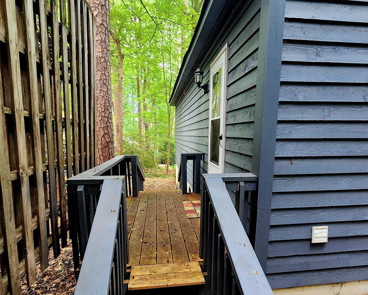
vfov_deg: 70.2
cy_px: 174
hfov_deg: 83.3
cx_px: 185
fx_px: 207
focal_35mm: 19
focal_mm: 2.2
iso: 320
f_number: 2.2
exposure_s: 1/60.2
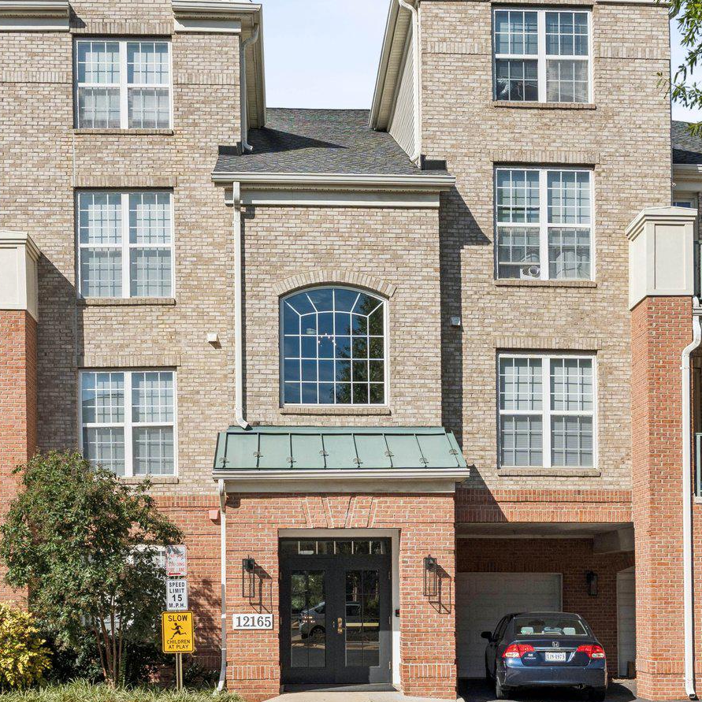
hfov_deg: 40.9
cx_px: 330
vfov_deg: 40.9
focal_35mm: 41
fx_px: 941
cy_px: 323
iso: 400
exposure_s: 1/1600
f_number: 9
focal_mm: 21
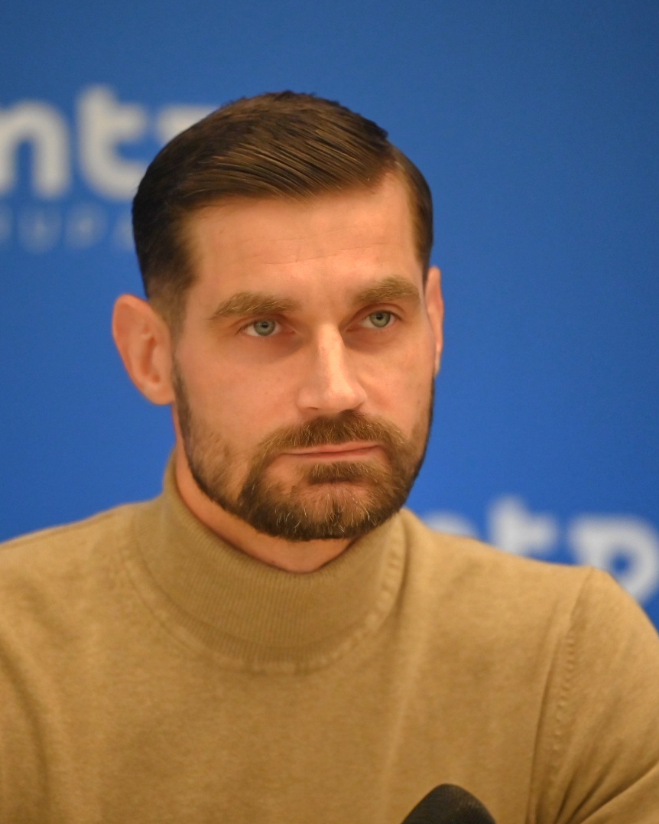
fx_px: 6191
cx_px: 308
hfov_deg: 6.1
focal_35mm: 254
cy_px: 412
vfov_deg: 7.6
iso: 2000
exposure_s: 1/400
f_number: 2.8
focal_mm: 180
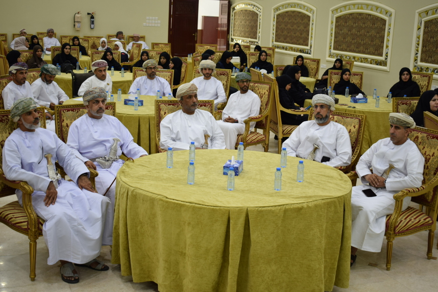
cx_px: 219
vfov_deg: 26.5
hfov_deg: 38.9
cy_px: 146
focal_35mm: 51
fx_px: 621
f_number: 4.5
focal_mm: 34
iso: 400
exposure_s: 1/40
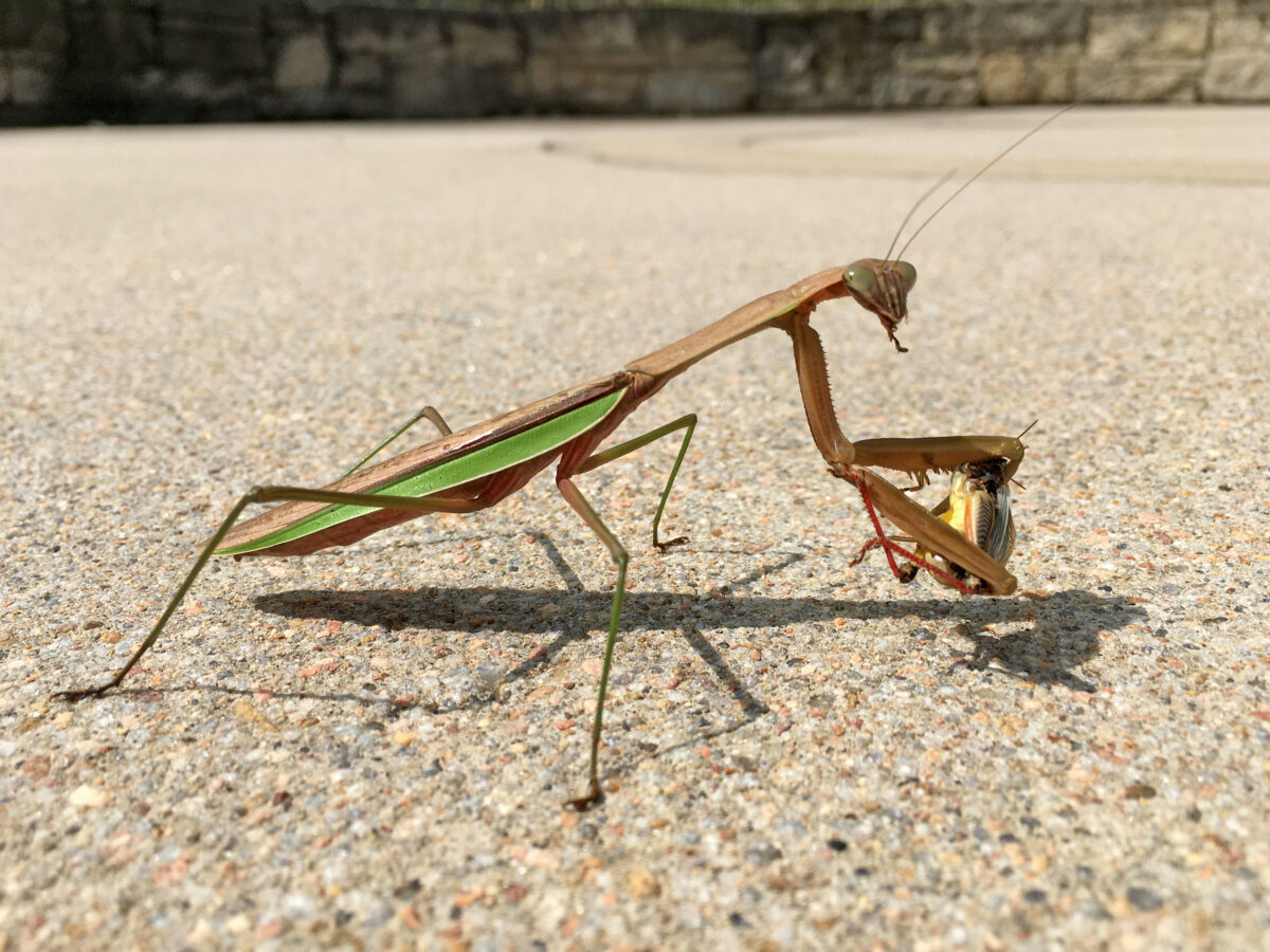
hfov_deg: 61.7
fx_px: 1064
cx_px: 635
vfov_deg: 48.2
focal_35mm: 29
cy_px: 476
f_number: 2.2
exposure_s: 1/2024
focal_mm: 4.15
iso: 25
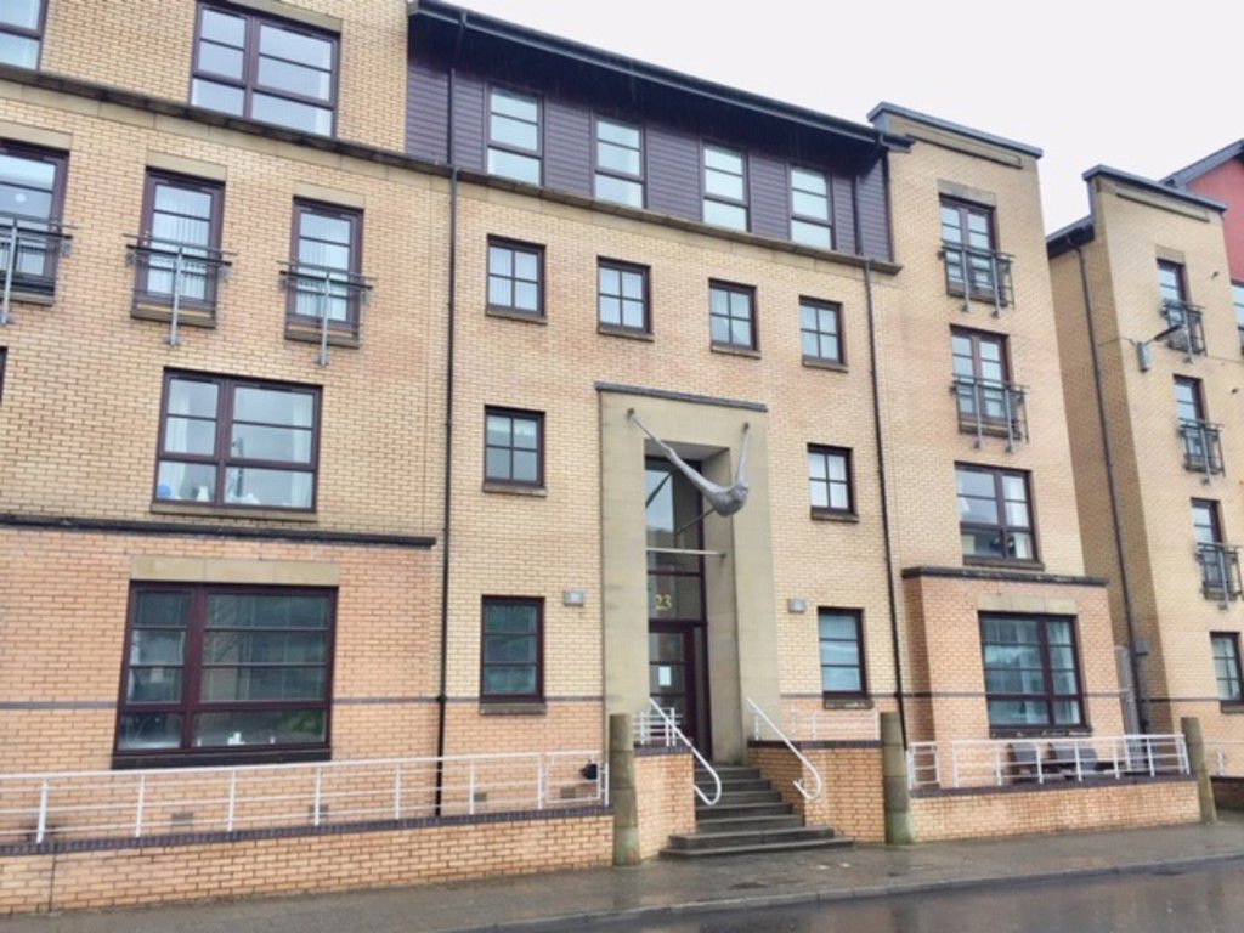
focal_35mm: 29
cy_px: 466
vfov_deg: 48.2
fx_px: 1042
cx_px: 622
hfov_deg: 61.7
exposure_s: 1/100
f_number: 2.2
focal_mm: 4.15
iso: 40
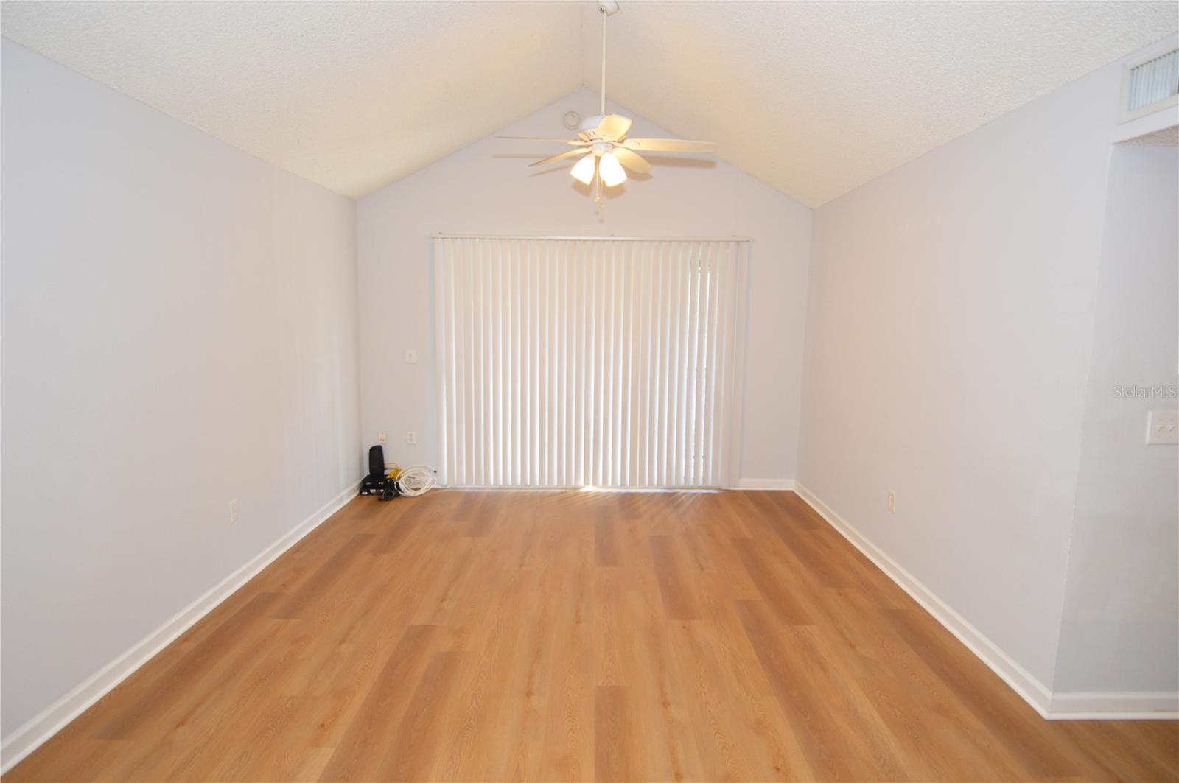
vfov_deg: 67.3
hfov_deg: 90.1
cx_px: 590
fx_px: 589
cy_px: 392
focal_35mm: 18
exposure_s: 1/60
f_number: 4
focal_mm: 12
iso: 450
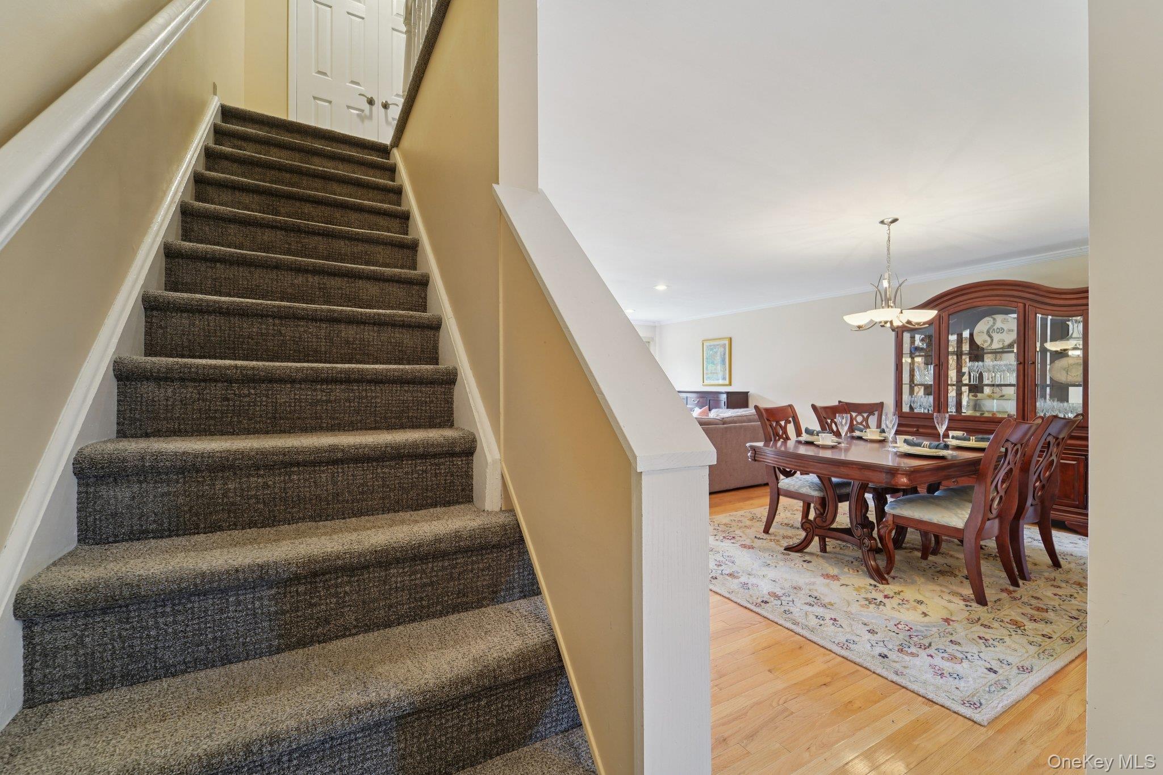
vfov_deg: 81.2
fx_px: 452
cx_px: 582
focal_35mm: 14
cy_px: 388
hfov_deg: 104.3
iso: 400
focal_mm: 14
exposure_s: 1/4
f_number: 8
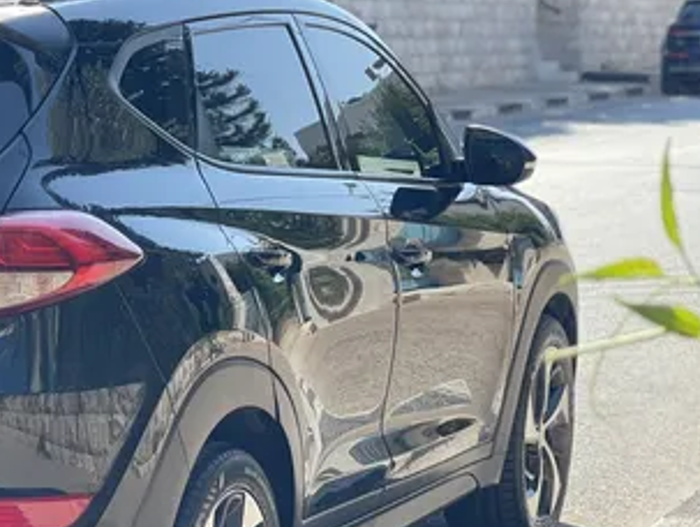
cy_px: 349
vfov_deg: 11.0
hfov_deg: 14.4
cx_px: 5
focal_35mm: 135
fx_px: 2733
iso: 32
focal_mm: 7.5
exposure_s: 1/413
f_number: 2.2
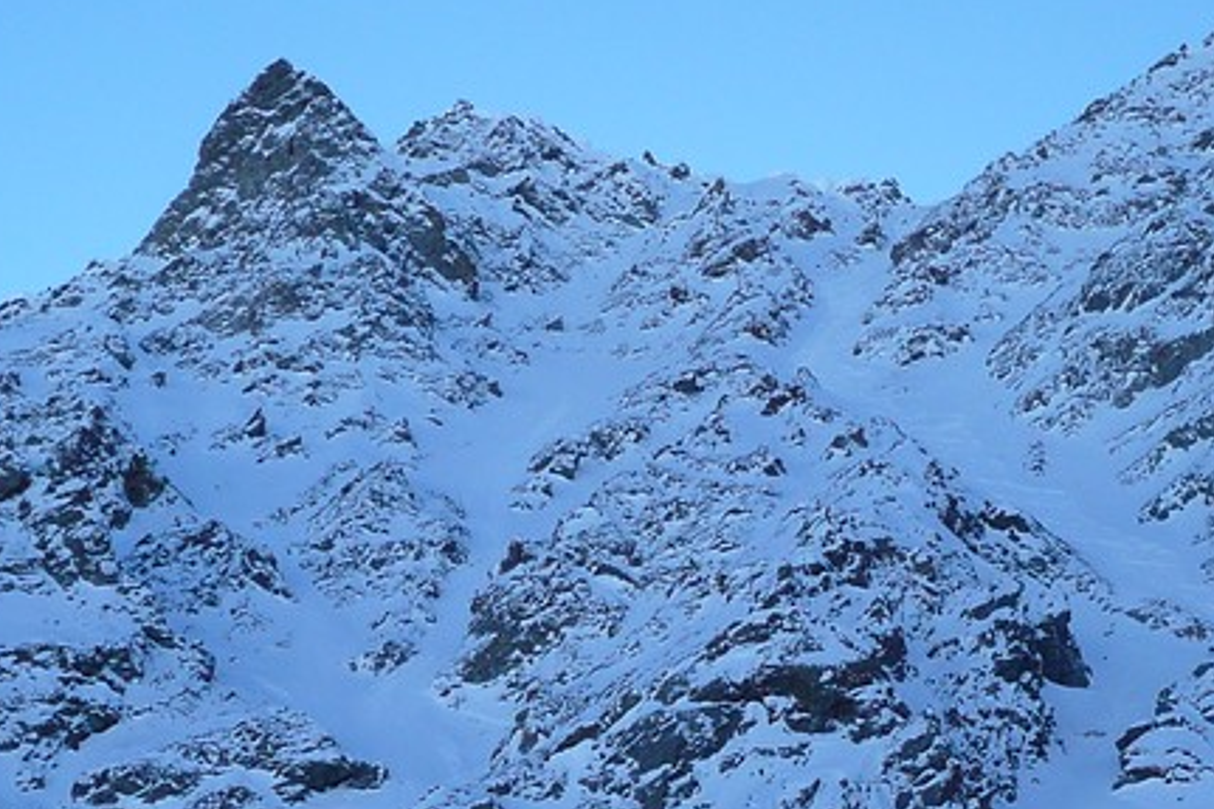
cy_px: 586
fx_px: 2798
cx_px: 994
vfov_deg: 16.4
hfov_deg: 24.1
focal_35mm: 83
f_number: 3.7
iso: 100
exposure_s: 1/640
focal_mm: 5.8
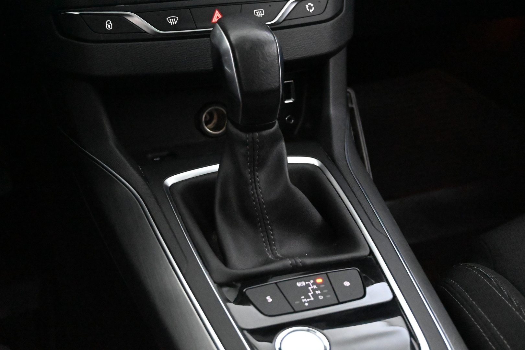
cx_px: 262
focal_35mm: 52
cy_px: 175
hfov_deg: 37.9
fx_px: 766
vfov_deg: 25.8
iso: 20000
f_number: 5.3
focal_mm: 35
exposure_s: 1/60
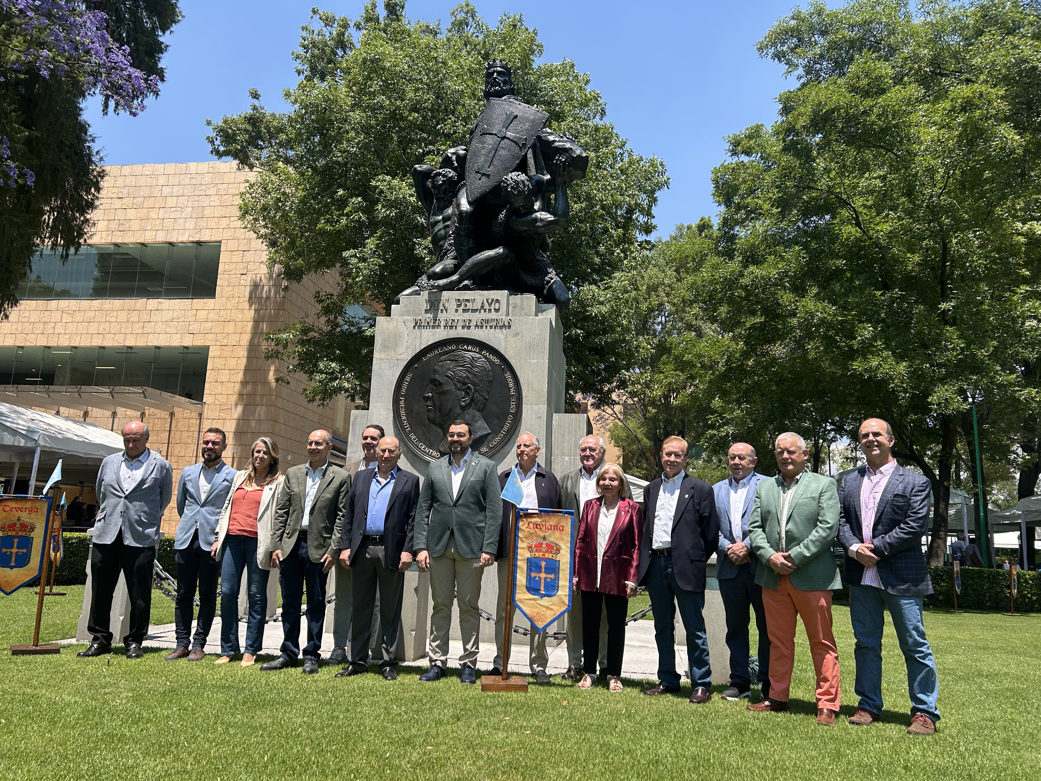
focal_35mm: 26
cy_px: 390
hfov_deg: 67.3
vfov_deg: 53.1
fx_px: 782
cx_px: 520
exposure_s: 1/2695
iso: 50
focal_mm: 5.7
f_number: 1.5
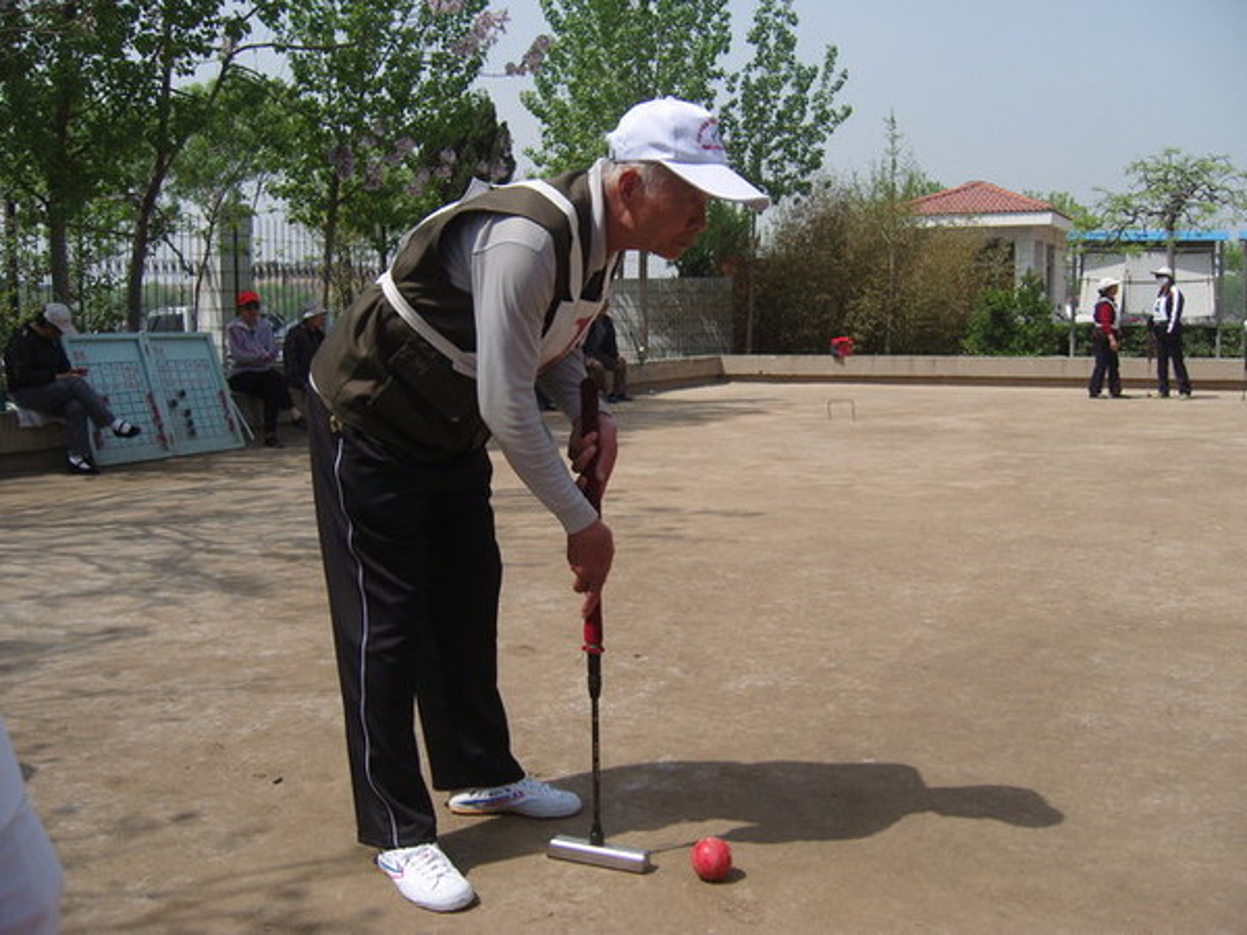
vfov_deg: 41.8
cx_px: 624
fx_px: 1225
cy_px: 468
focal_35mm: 34
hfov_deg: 54.0
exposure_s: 1/400
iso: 100
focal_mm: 7.3
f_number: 7
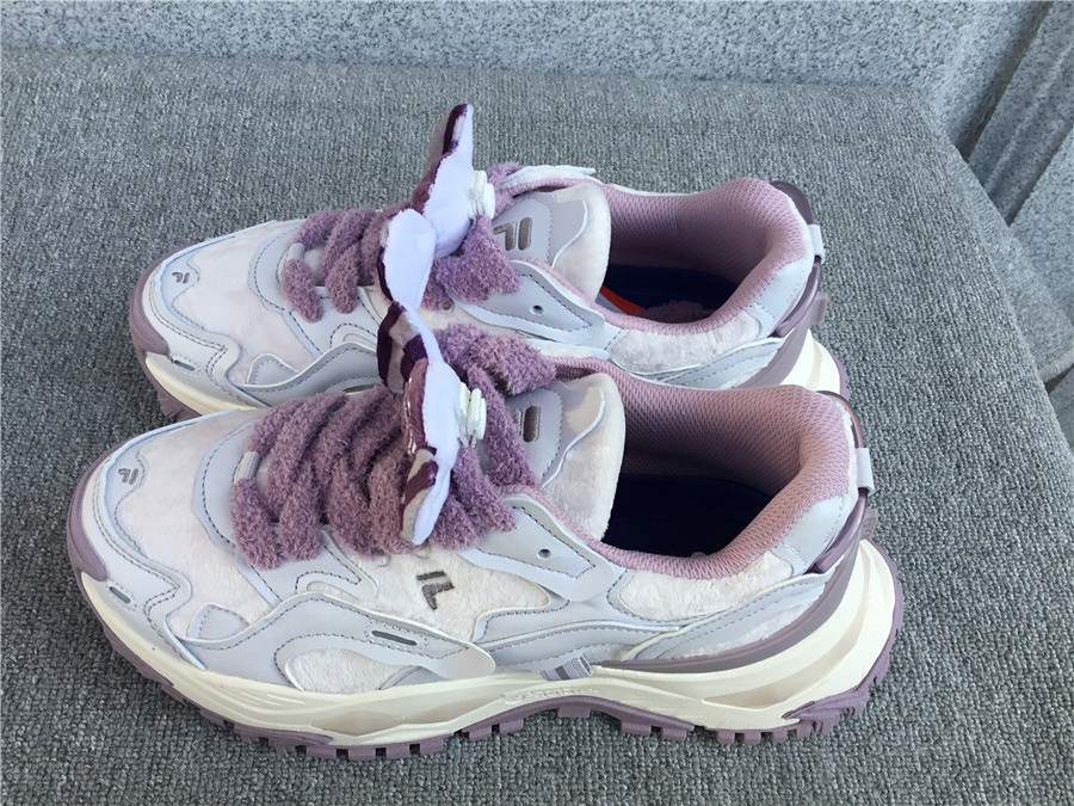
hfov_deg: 58.4
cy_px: 403
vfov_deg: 45.4
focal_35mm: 31
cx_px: 537
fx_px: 962
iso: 25
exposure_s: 1/313
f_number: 2.4
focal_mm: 3.3
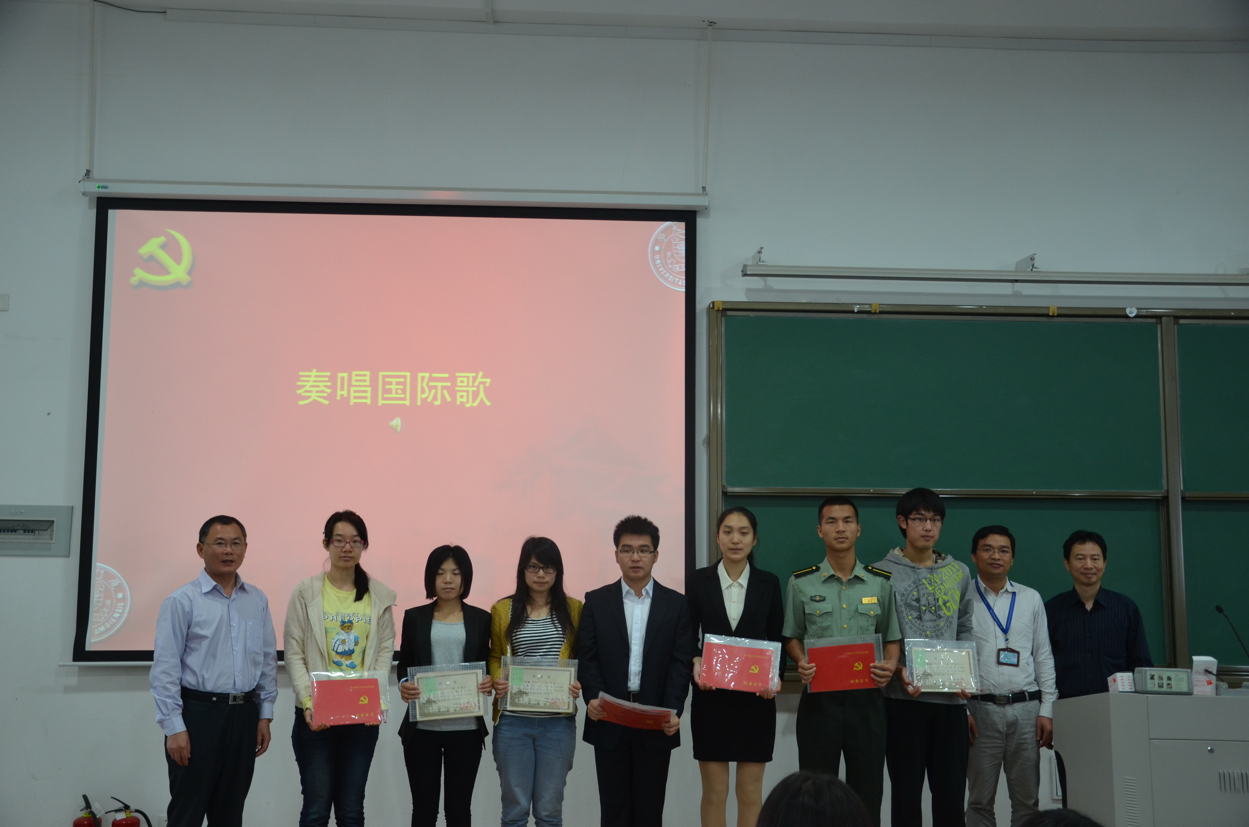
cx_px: 624
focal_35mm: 38
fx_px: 1298
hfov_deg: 51.4
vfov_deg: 35.3
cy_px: 414
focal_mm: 25
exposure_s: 1/60
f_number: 4
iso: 640
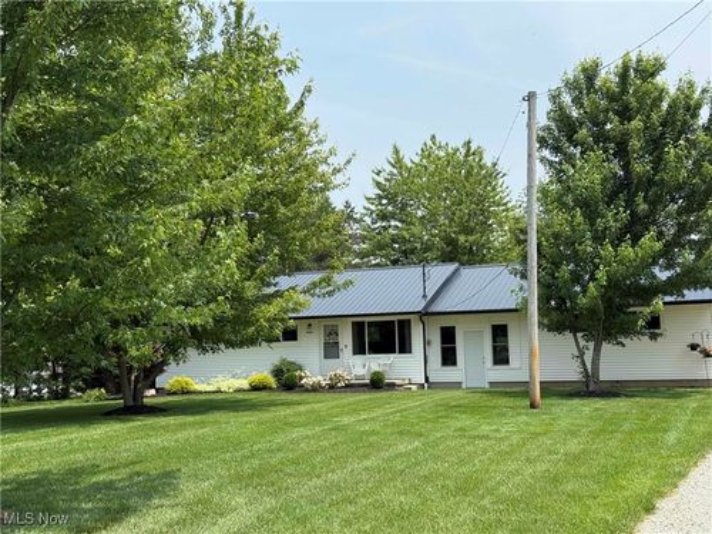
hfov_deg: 39.7
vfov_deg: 30.3
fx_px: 987
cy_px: 267
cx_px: 356
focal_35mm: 48
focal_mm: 6.76
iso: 100
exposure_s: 1/4329
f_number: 1.78
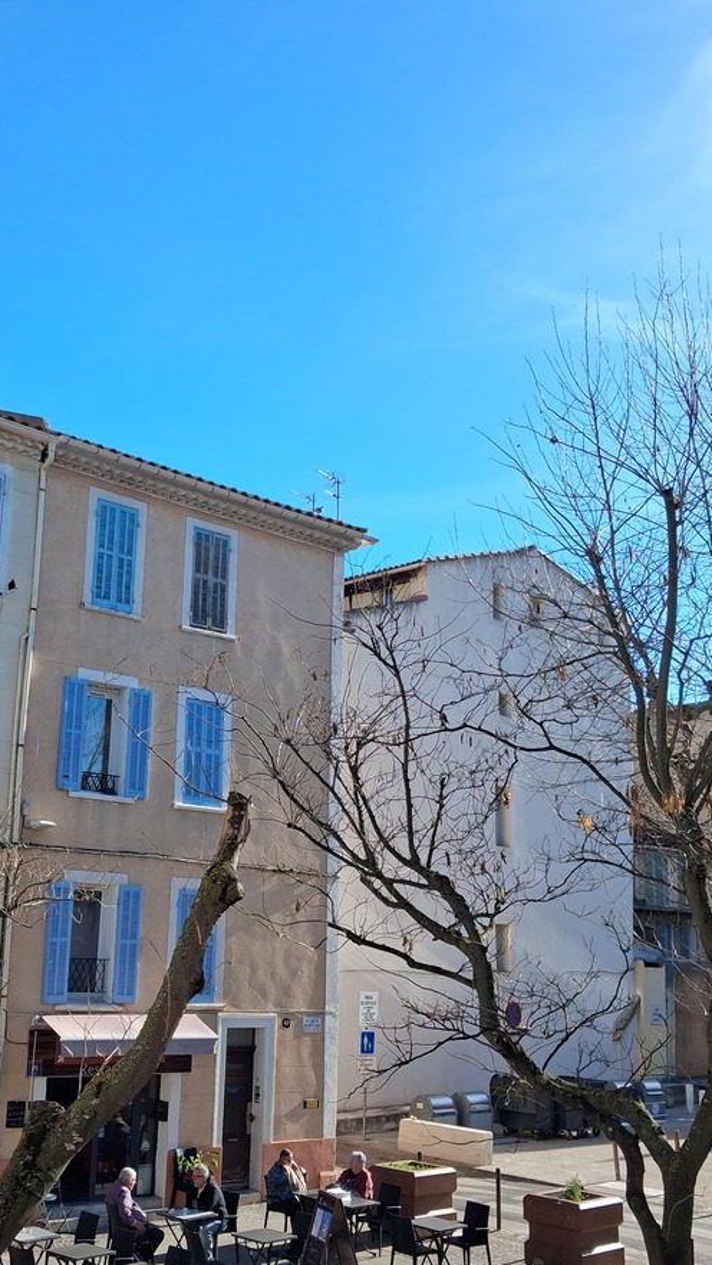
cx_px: 281
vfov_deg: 50.5
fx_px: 1343
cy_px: 644
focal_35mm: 40
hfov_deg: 29.6
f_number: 1.8
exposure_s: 1/363
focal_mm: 4
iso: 25
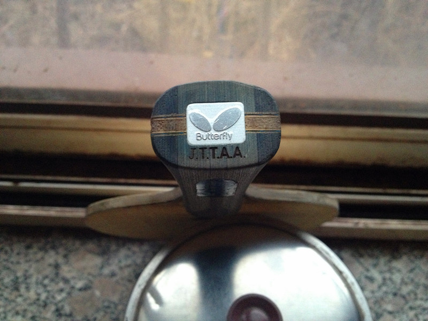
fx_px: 433
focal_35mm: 35
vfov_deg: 40.7
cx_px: 214
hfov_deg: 52.6
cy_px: 160
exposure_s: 1/17
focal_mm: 4.28
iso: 400
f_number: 2.4
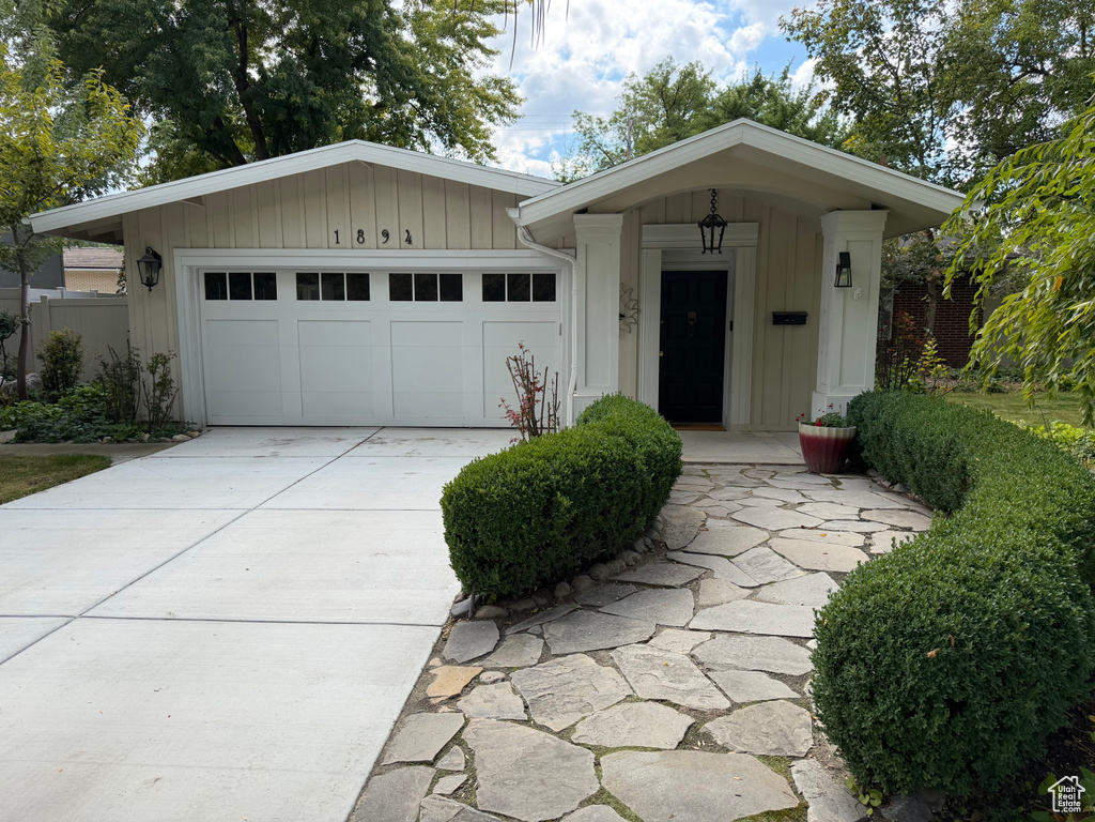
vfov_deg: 56.8
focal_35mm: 24
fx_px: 759
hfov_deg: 71.6
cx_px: 548
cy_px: 411
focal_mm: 6.76
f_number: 1.78
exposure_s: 1/2445
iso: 100
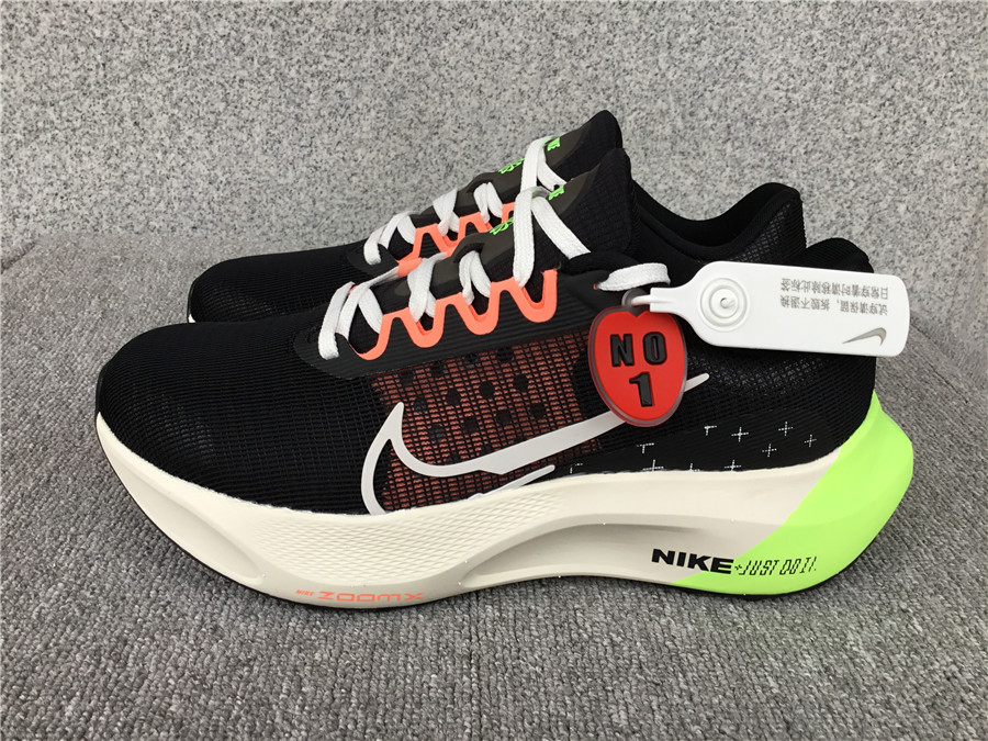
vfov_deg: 45.4
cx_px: 494
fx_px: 885
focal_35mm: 31
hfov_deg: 58.4
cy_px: 370
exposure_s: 1/50
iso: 32
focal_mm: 3.3
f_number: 2.4
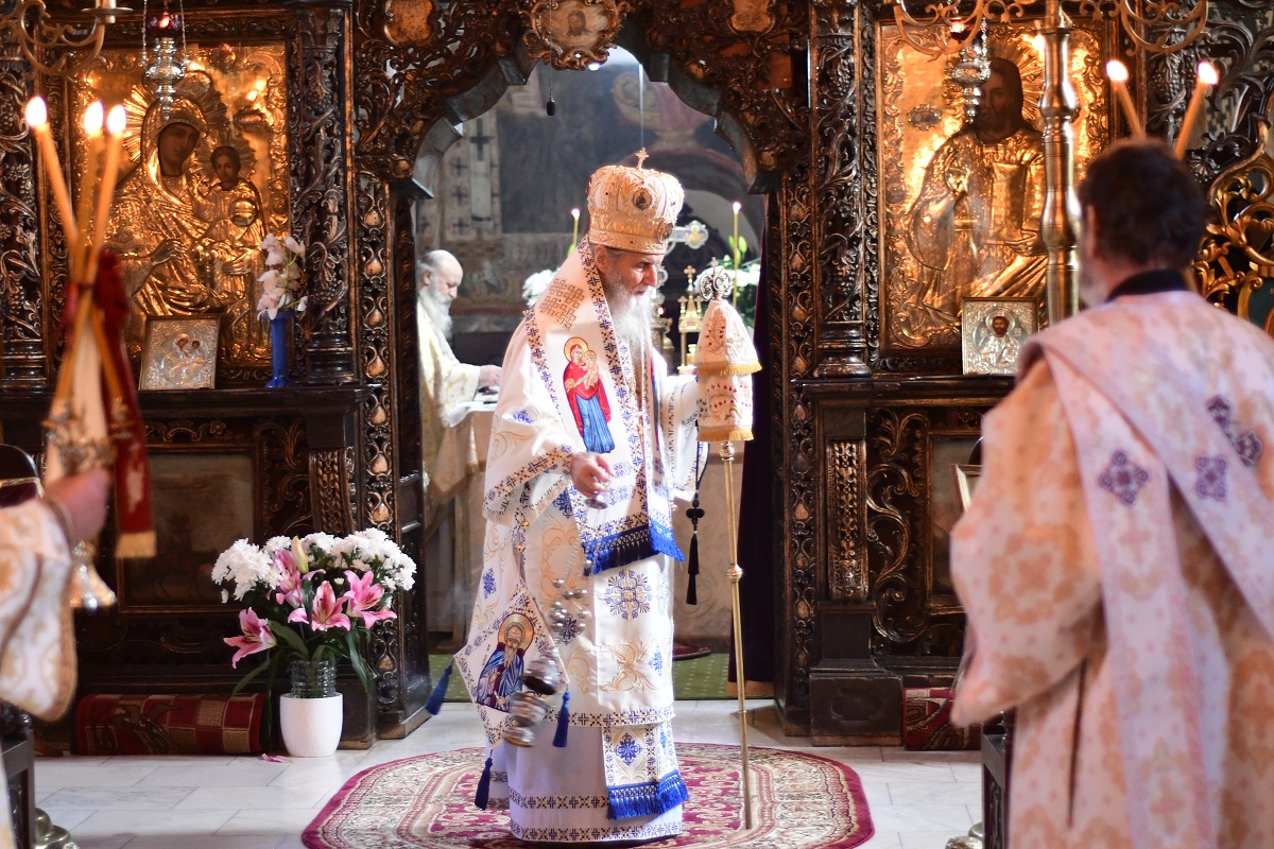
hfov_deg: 27.0
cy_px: 424
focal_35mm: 75
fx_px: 2654
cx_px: 637
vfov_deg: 18.2
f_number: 1.8
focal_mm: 50
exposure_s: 1/100
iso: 2000
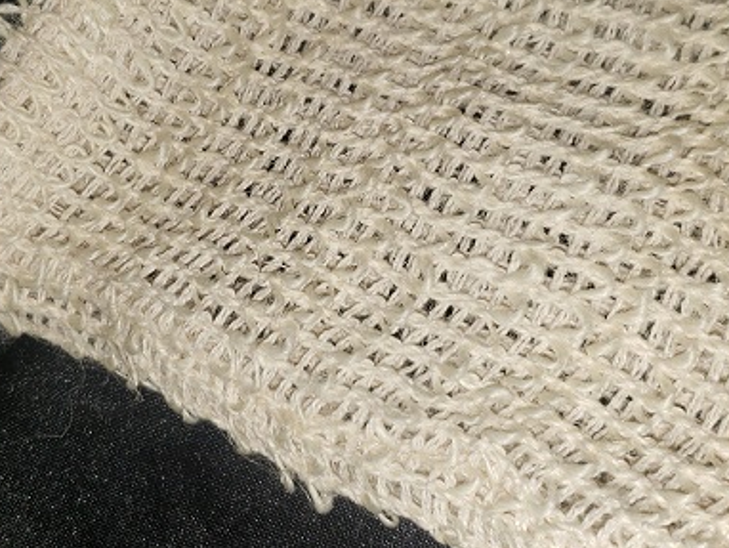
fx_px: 1075
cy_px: 283
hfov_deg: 37.4
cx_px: 321
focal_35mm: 51
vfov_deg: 28.6
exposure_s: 1/468
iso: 50
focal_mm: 4.3
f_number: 1.5
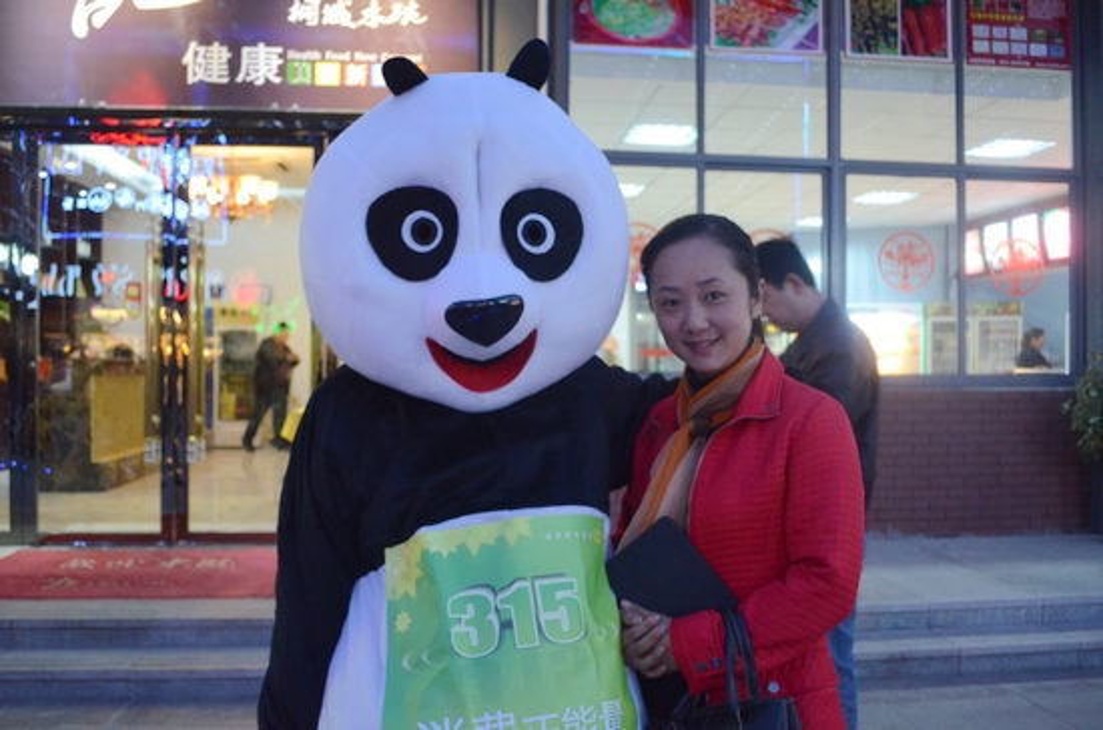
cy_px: 365
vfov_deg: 43.4
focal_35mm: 30
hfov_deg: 62.0
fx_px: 917
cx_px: 552
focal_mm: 20
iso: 2200
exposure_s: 1/30
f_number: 3.8
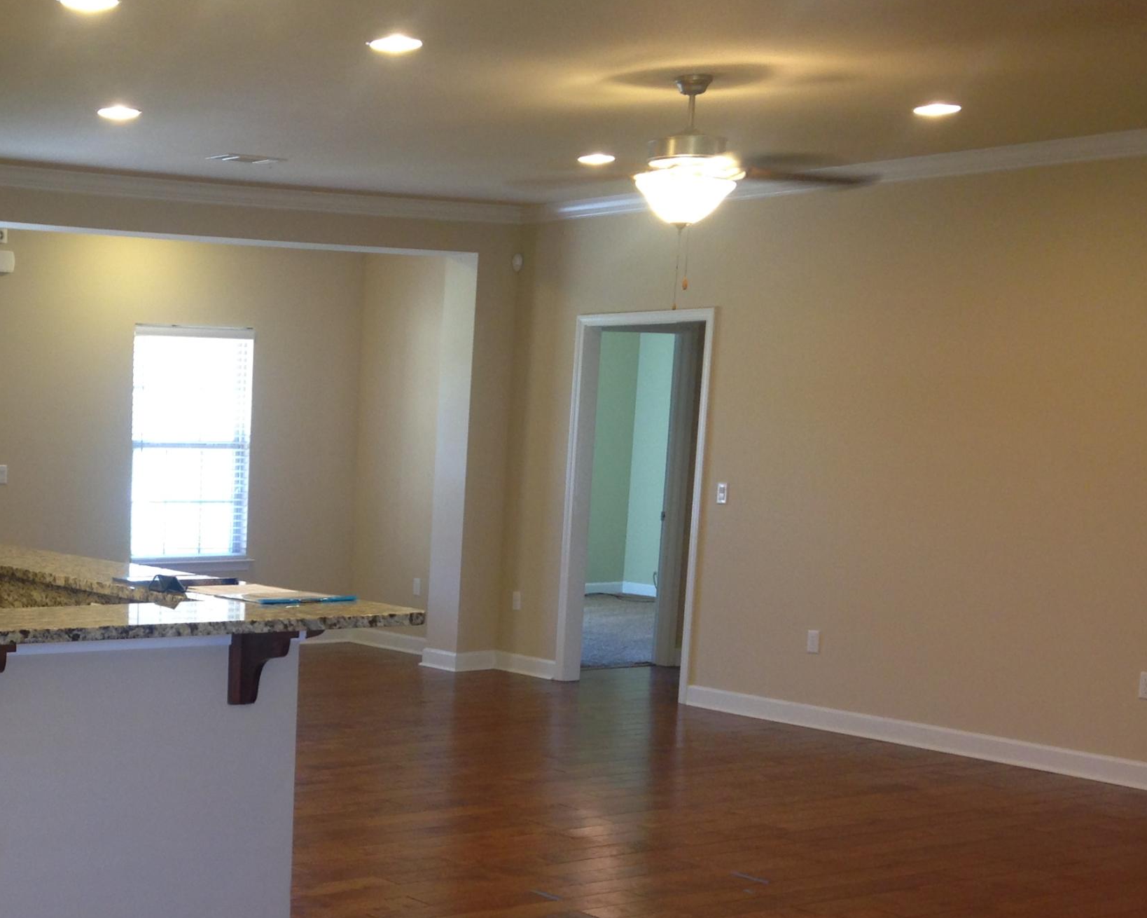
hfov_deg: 30.6
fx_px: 2003
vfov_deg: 25.5
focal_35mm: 59
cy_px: 694
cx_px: 118
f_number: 2.4
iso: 64
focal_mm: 4.12
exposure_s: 1/20
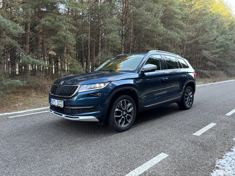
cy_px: 88
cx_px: 118
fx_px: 177
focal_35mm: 26
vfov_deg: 53.1
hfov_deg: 67.3
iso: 125
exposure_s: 1/102
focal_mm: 5.96
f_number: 1.6
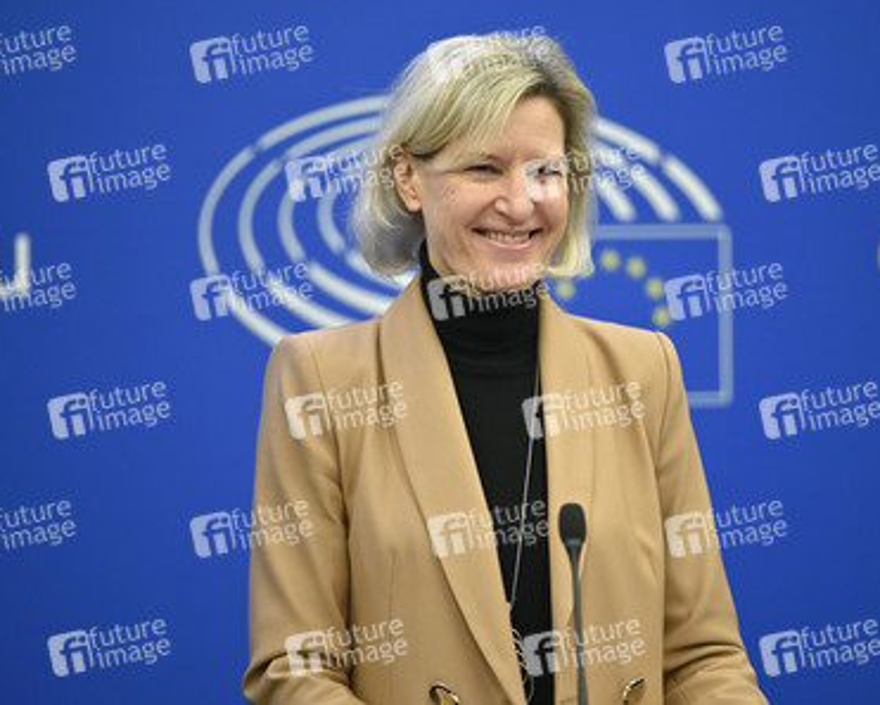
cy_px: 351
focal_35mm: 211
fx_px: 5497
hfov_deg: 9.2
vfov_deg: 7.3
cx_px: 521
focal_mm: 185
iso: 1000
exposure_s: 1/320
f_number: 2.8
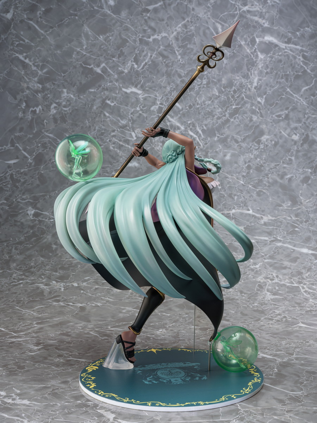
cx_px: 158
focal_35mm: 51
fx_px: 623
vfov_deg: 37.5
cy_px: 212
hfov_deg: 28.6
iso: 200
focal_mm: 64
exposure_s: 1/100
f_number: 22
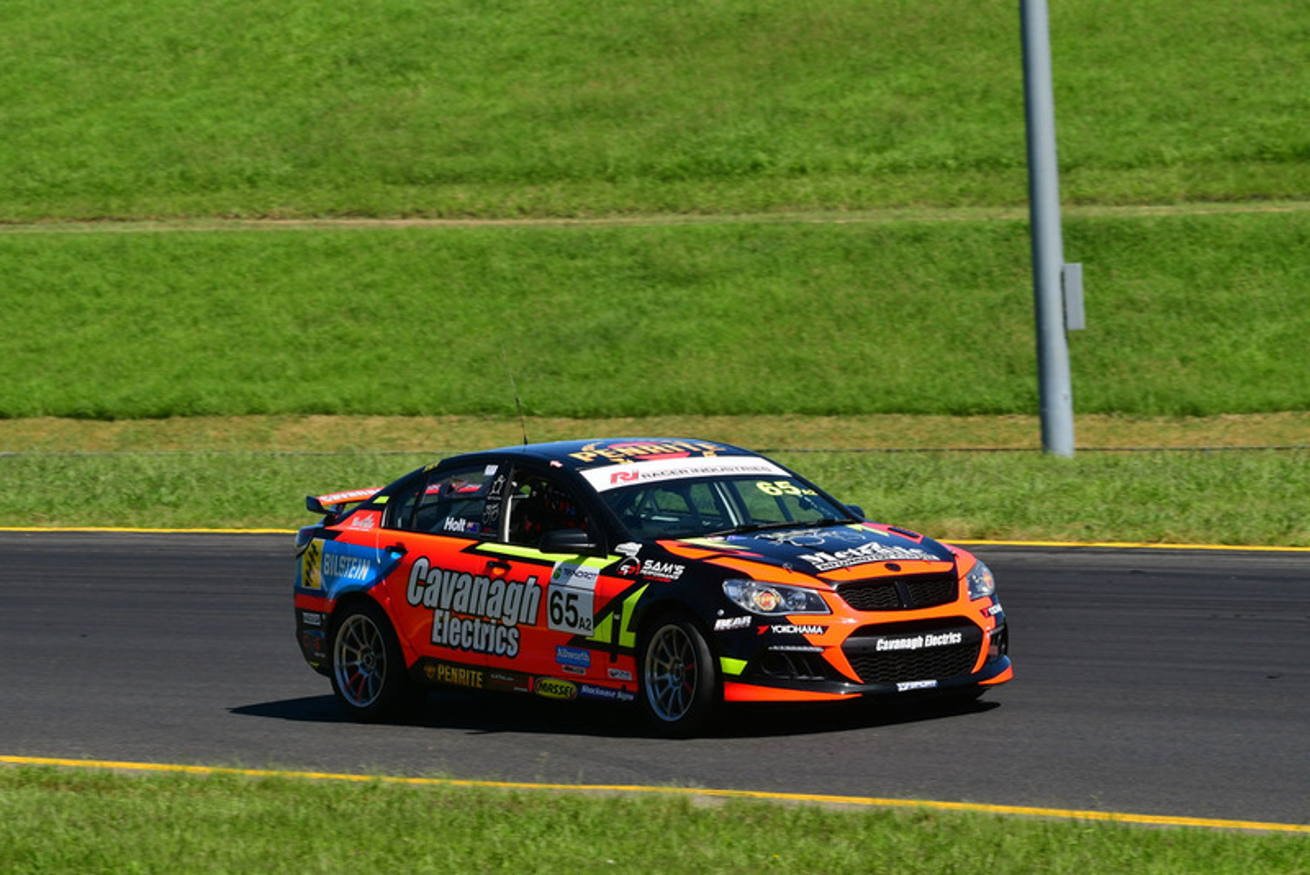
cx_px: 655
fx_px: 10920
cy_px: 438
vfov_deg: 4.6
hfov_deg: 6.9
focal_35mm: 300
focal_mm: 200
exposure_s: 1/640
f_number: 11
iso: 400
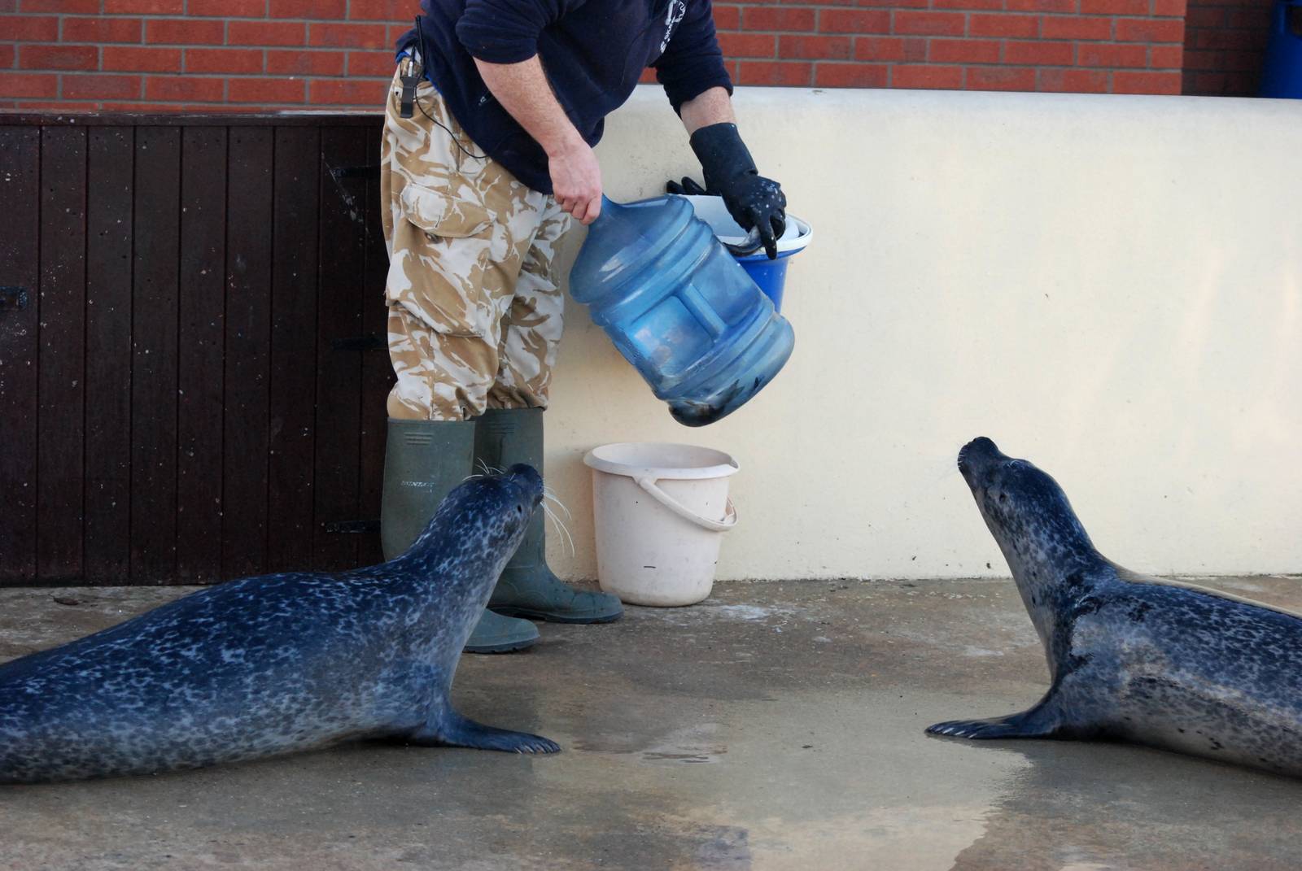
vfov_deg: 13.1
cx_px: 651
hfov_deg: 19.4
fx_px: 3802
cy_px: 436
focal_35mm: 105
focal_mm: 70
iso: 1000
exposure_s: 1/400
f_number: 5
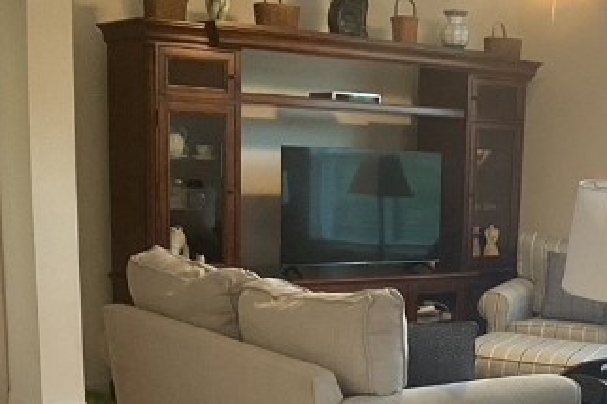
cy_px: 464
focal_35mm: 96
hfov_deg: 21.1
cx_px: 435
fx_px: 1617
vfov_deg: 13.9
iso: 160
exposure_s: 1/60
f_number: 1.8
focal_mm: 3
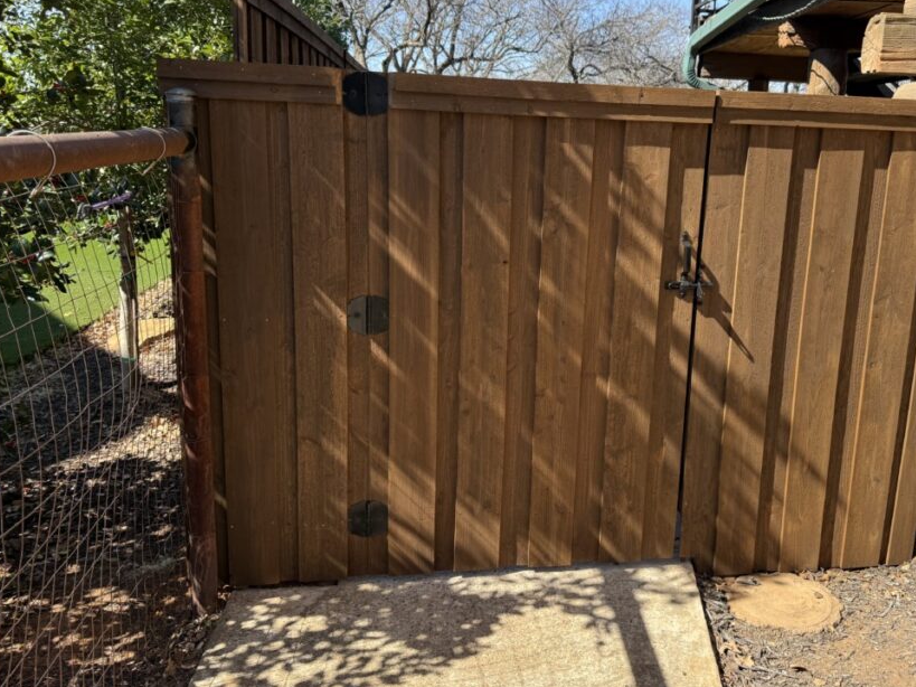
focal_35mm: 30
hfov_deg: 59.4
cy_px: 299
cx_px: 560
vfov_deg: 46.7
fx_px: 794
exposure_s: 1/1653
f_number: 1.78
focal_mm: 6.76
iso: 100
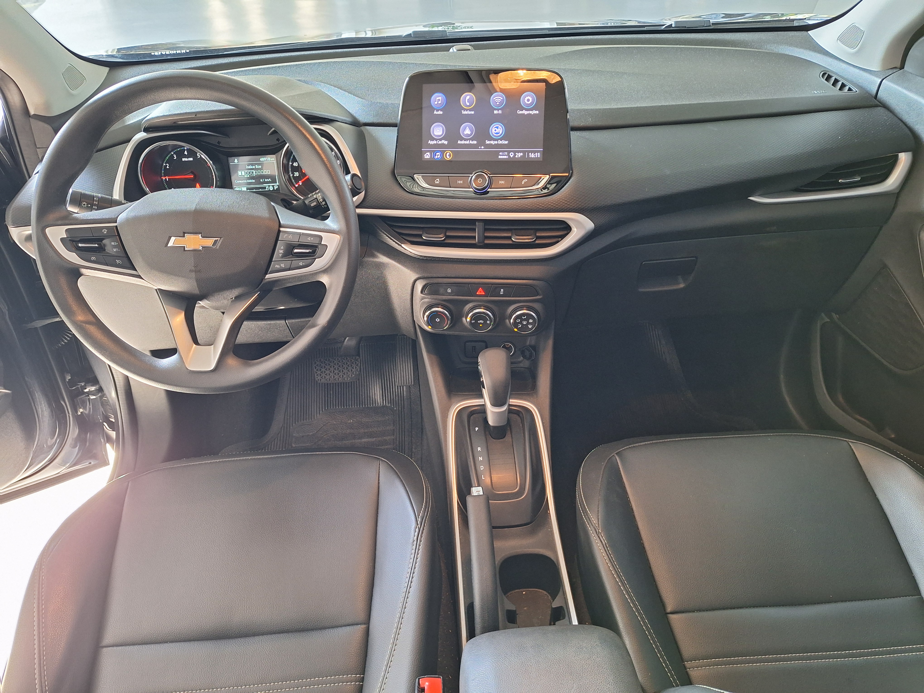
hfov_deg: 73.9
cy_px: 346
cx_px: 462
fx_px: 614
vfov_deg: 58.9
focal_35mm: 23
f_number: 1.8
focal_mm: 5.54
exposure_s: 1/30
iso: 250
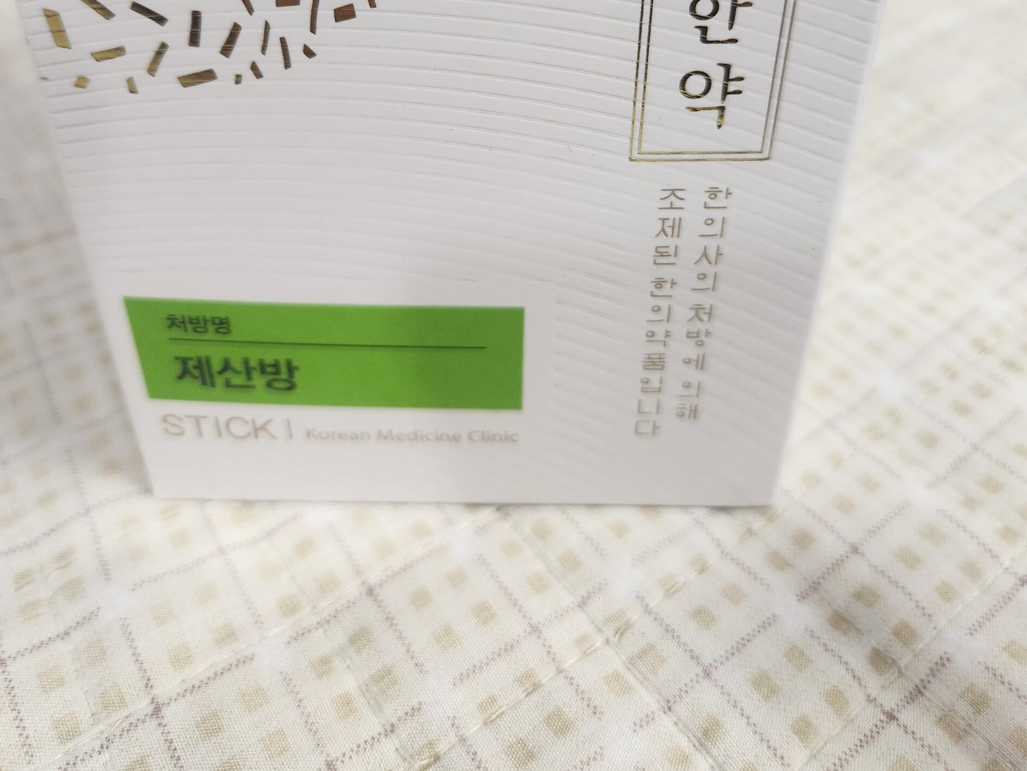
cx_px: 512
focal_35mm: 31
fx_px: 920
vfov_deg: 42.8
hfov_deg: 58.3
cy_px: 127
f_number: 1.8
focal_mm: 5.4
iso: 250
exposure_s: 1/120
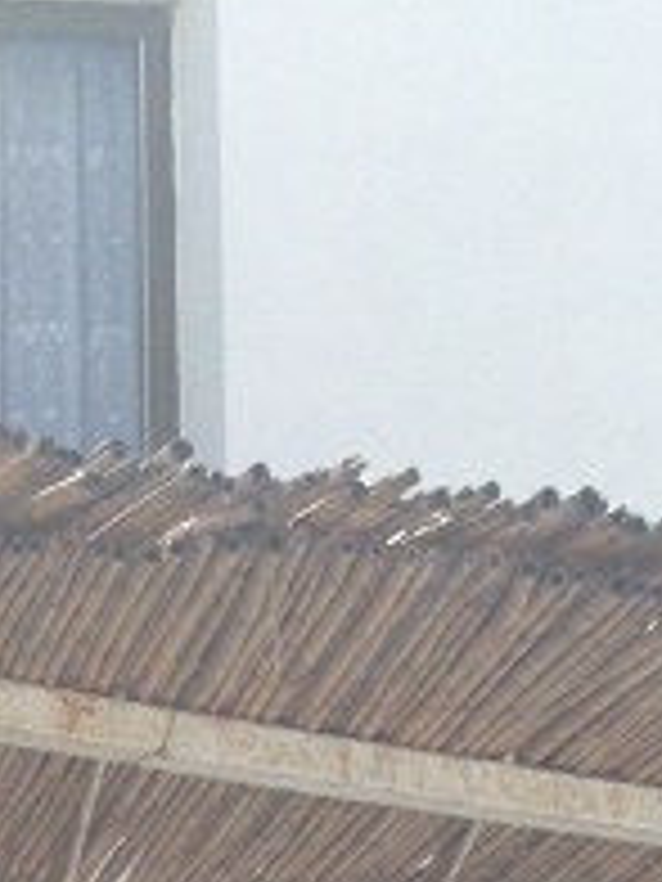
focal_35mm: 179
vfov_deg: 10.1
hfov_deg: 7.8
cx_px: -802
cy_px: 1881
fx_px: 4564
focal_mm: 4.28
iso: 50
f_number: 2.4
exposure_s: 1/876
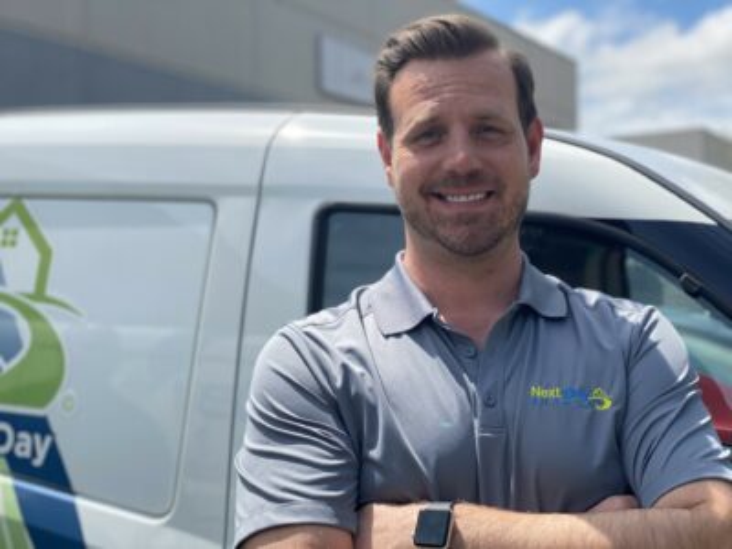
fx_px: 1100
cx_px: 366
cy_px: 274
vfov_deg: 28.0
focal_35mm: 52
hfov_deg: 36.8
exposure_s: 1/1020
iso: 20
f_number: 2
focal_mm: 6
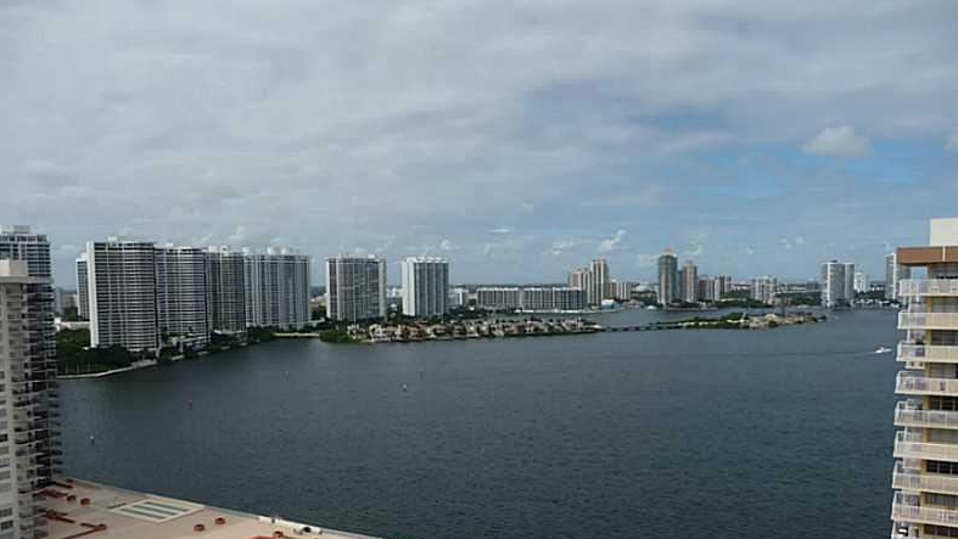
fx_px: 788
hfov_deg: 62.6
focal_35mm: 31
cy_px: 347
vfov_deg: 37.5
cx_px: 484
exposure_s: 1/400
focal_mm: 4.7
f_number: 8
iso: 100
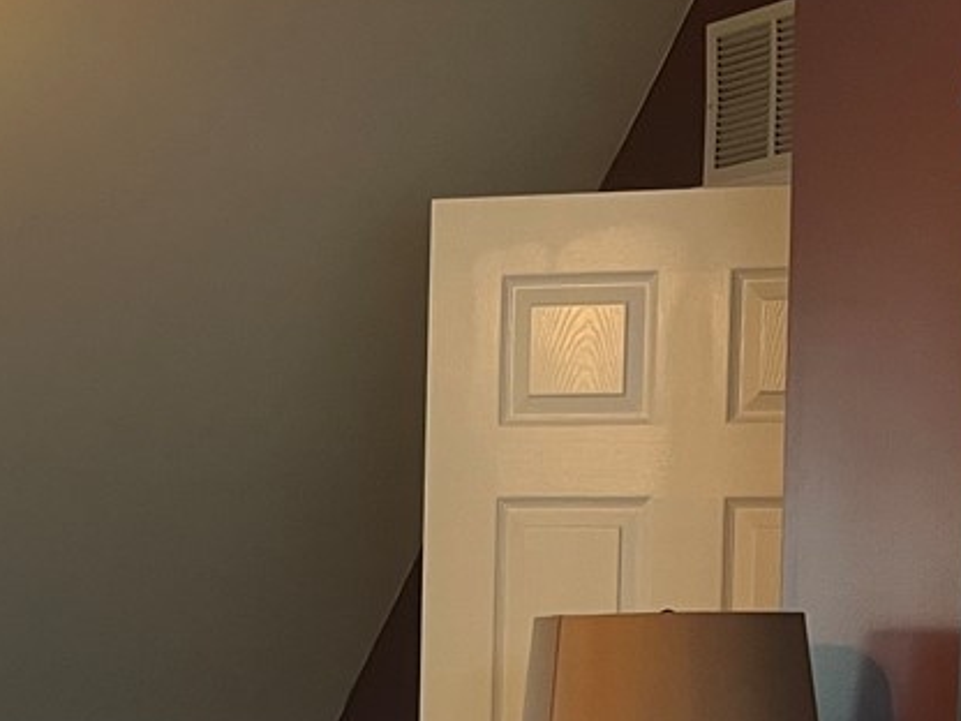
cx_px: 136
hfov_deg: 19.4
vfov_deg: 14.5
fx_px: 2776
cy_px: 763
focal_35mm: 100
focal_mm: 5.1
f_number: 1.6
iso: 100
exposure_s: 1/60
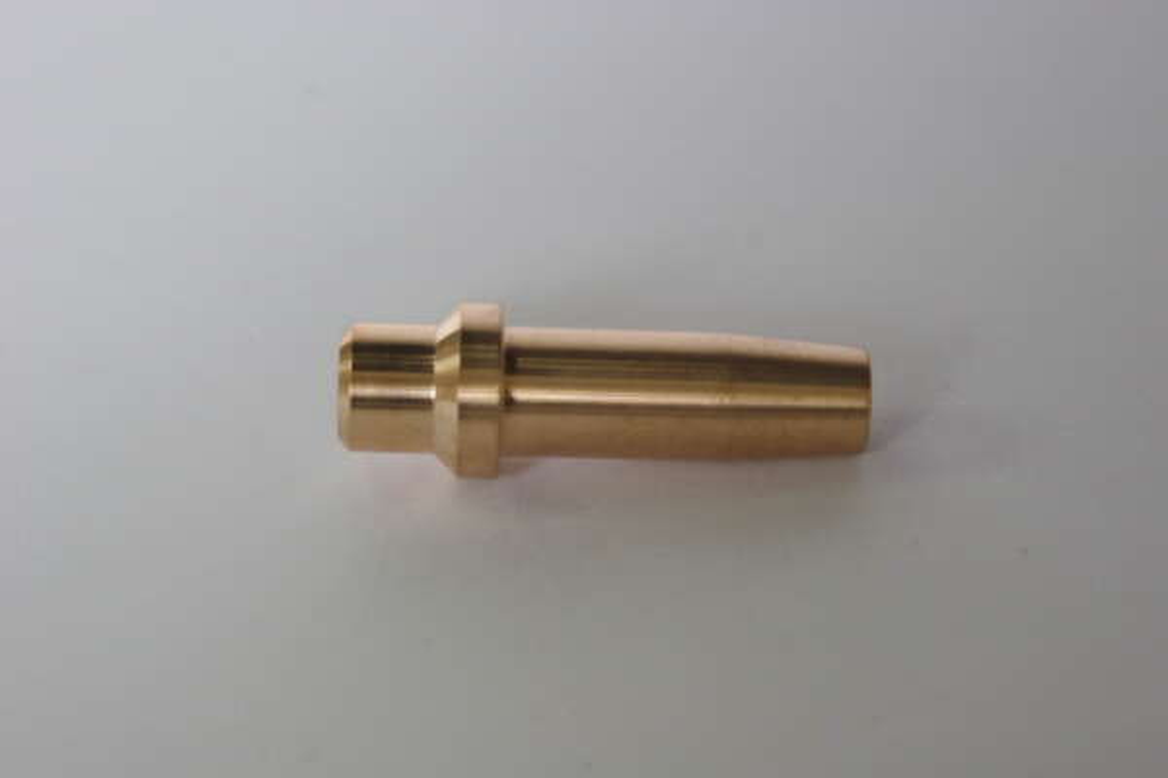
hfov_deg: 17.1
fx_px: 3893
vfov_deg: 11.4
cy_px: 389
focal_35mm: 120
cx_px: 584
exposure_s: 1/45
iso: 800
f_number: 8
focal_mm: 80
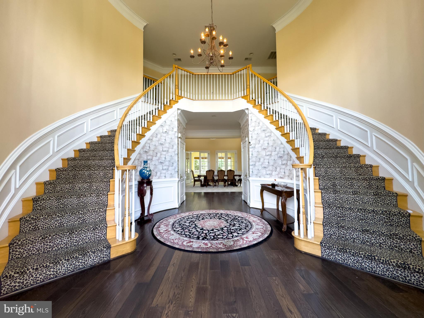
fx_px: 171
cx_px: 212
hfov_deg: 102.1
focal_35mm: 14
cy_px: 159
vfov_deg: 85.7
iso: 100
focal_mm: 2.22
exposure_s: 1/120
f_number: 2.2
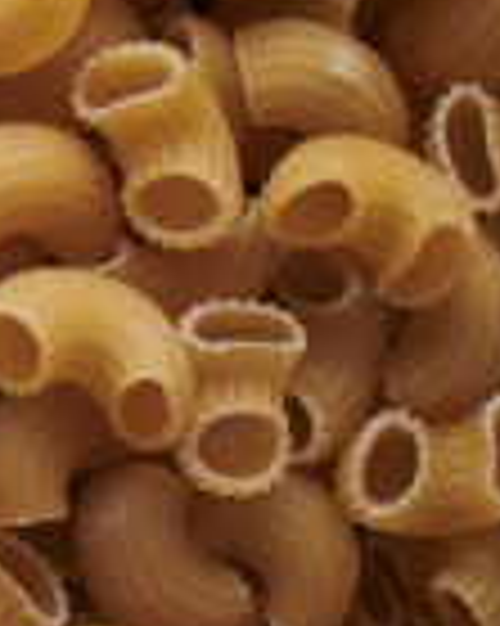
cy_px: 482
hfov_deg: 5.2
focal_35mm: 271
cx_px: -1279
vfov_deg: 7.1
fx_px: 5018
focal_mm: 50
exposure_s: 1/100
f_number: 8
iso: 160
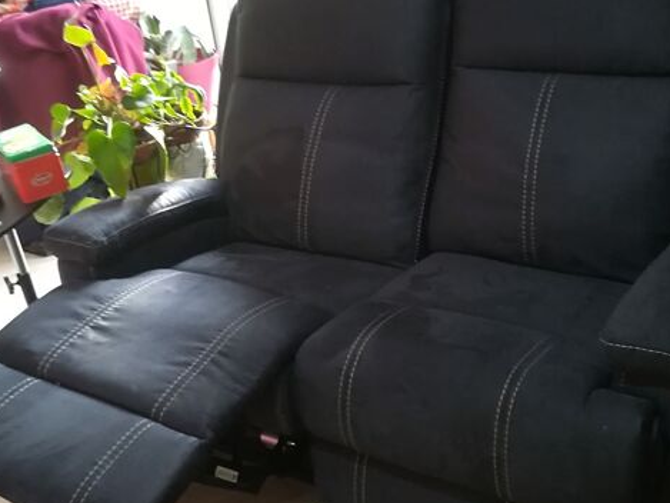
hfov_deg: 42.9
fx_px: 852
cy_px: 254
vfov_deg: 32.9
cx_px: 334
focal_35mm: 44
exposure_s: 1/20
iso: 500
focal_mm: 3.83
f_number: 2.2
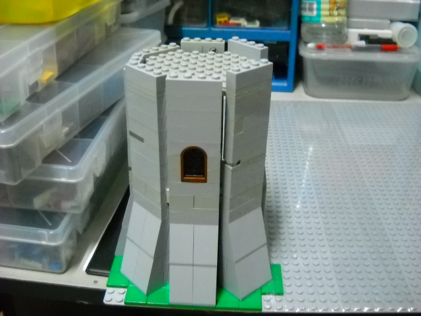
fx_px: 499
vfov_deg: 35.1
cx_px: 210
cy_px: 158
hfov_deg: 45.8
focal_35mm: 41
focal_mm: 6.72
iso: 800
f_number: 3.1
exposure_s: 1/8
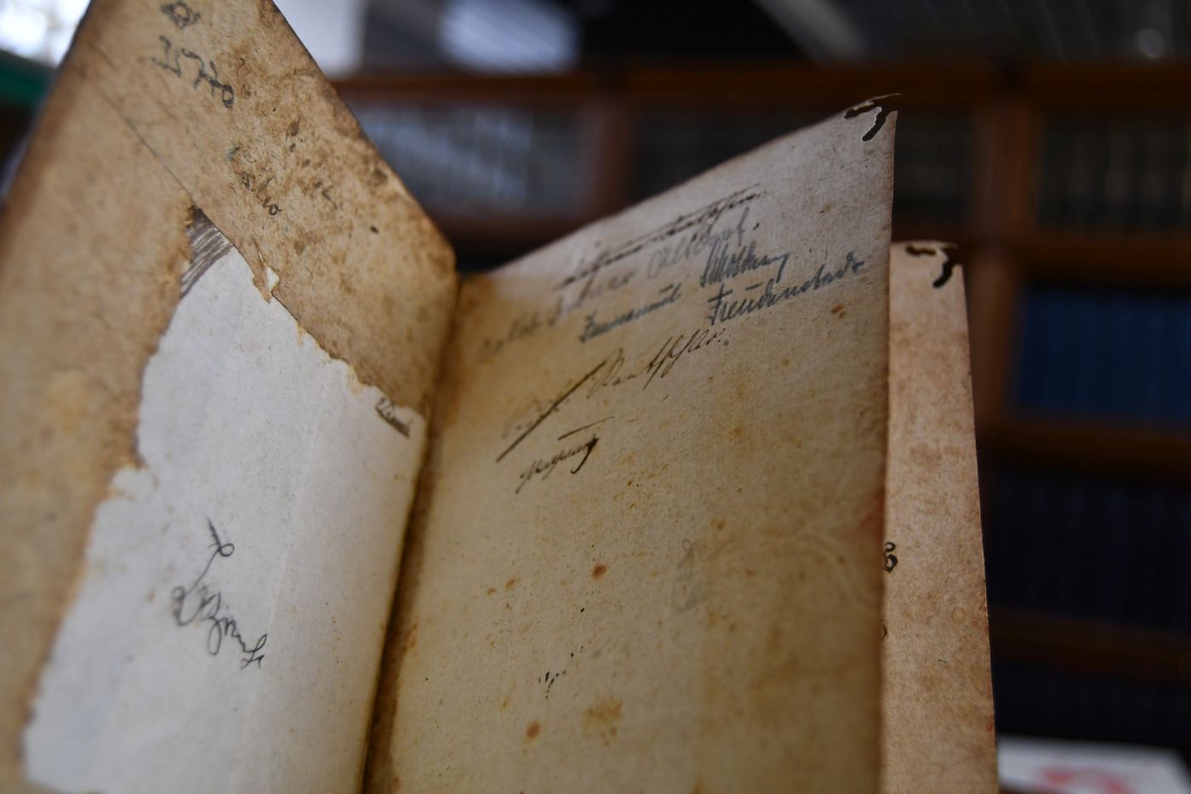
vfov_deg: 31.9
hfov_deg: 46.4
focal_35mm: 42
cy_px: 397
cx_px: 596
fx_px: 1389
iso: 800
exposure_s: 1/250
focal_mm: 28
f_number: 4
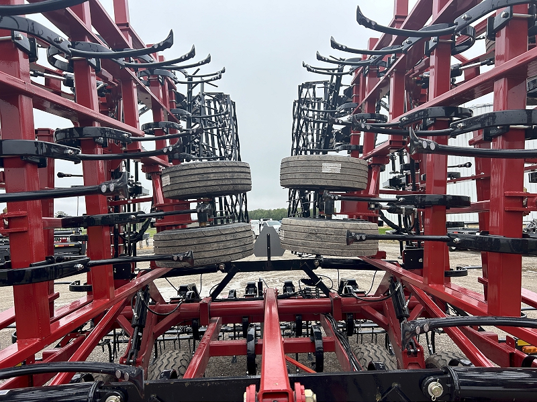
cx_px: 268
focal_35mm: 26
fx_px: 403
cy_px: 201
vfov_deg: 53.1
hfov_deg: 67.3
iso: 50
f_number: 1.5
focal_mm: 5.7
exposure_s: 1/2045
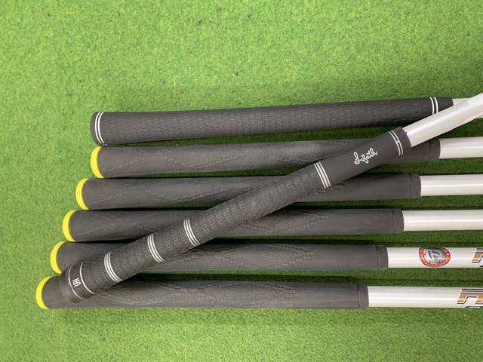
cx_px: 242
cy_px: 181
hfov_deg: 67.3
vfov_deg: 53.1
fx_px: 363
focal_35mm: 26
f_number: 1.8
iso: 250
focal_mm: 4.25
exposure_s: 1/40
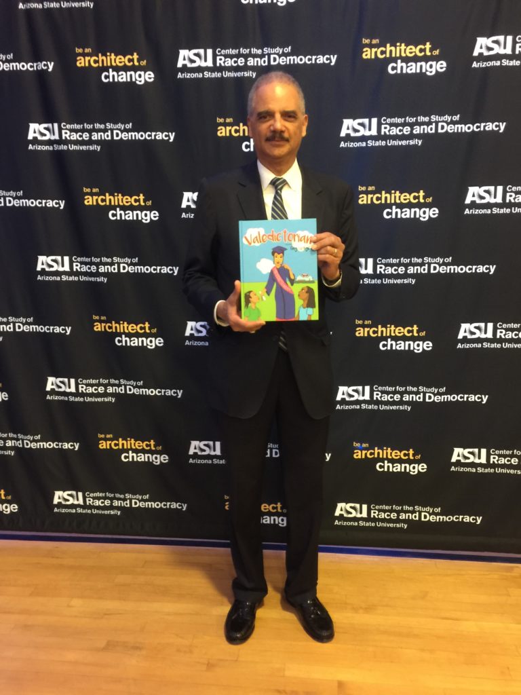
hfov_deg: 48.2
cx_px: 260
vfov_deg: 61.7
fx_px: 582
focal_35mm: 29
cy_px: 348
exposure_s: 1/4
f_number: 2.2
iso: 80
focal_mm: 4.15
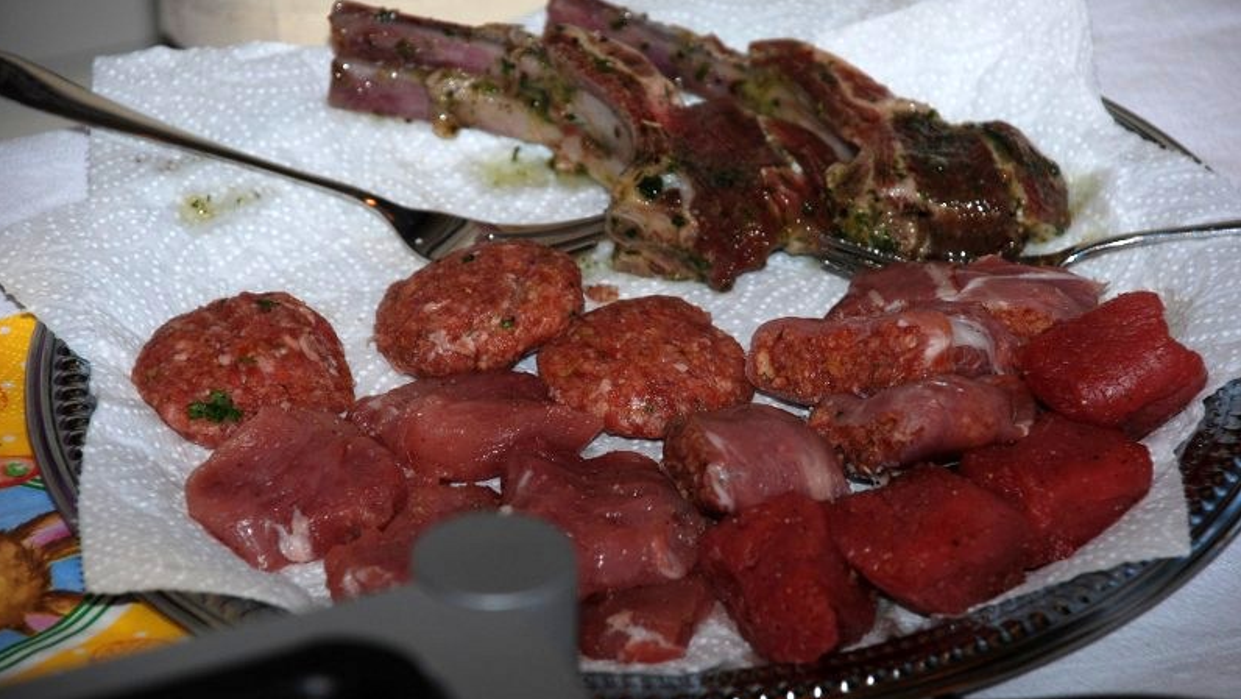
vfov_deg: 5.7
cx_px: 619
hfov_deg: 10.1
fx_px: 7027
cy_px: 331
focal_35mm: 214
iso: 160
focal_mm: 135
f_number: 5.6
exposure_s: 1/60
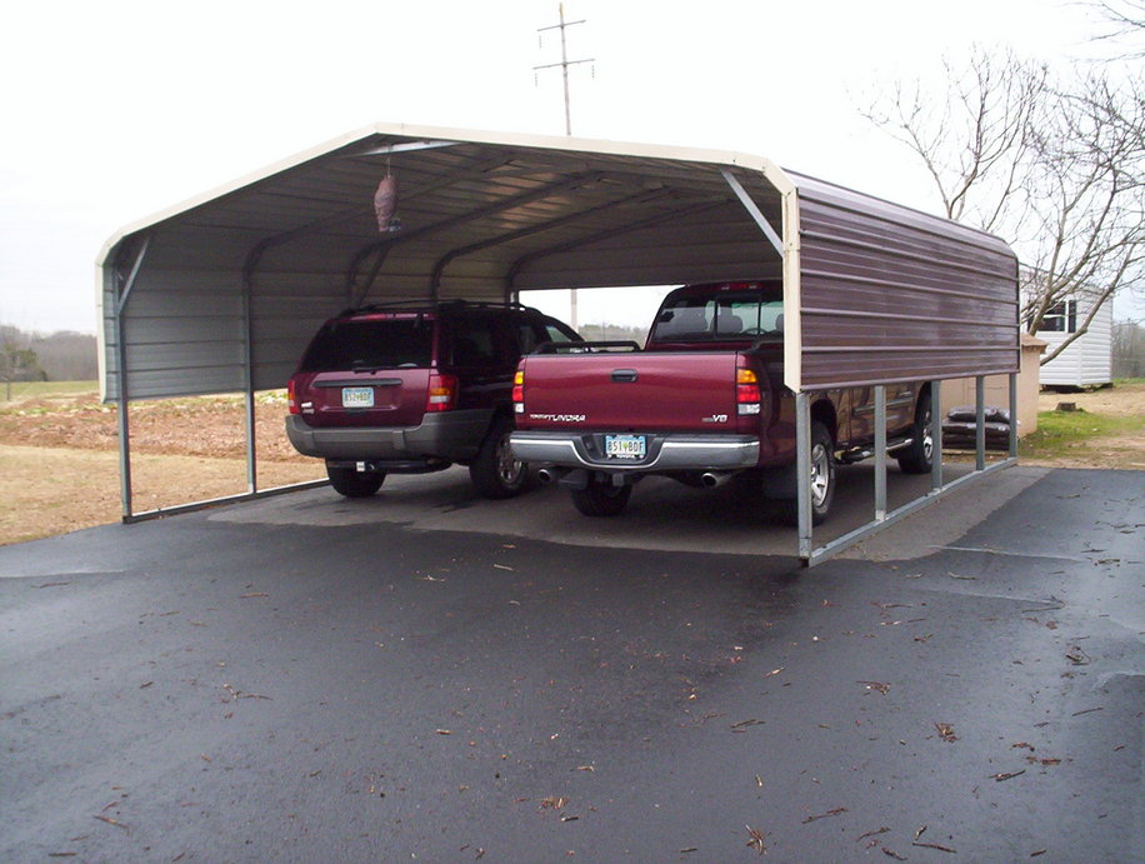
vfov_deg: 37.9
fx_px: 1260
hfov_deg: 48.9
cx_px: 572
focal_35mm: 38
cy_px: 432
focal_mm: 4.99
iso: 140
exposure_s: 1/60
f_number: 4.5
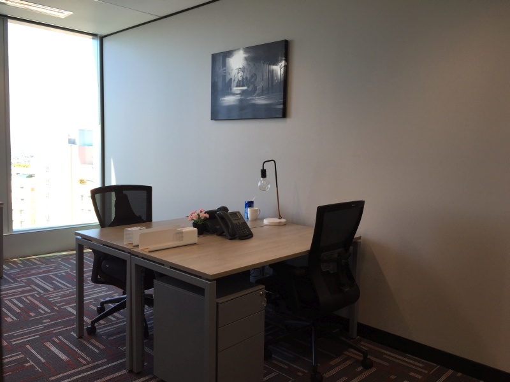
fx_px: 427
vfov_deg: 48.2
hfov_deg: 61.7
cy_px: 191
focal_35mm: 29
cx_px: 255
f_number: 2.2
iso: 32
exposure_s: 1/60
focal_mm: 4.15
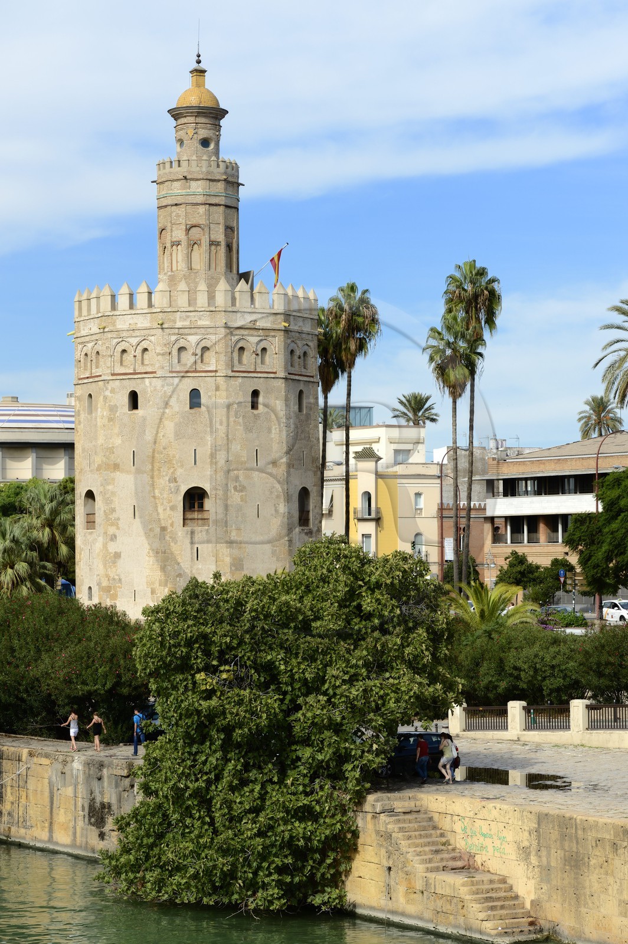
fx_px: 2490
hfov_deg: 14.4
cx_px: 314
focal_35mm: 95
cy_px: 472
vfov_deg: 21.5
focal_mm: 95
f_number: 11
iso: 200
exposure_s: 1/200
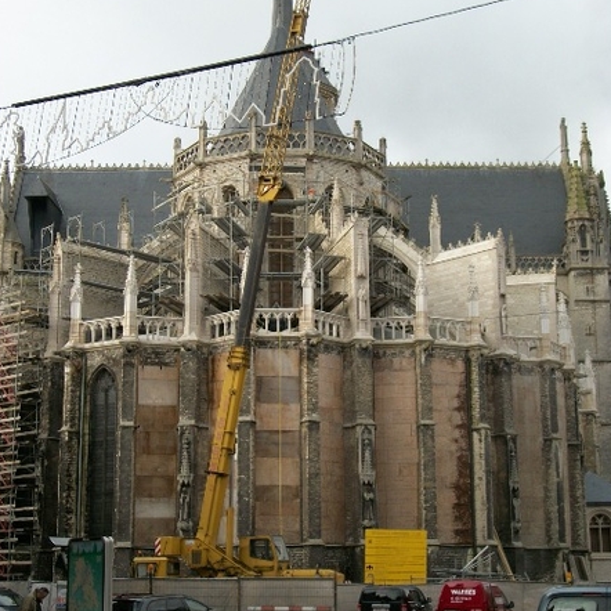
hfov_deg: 28.6
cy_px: 292
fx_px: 1198
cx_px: 307
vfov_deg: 28.6
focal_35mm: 60
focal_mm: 8.8
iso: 80
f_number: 3.6
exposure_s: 1/250
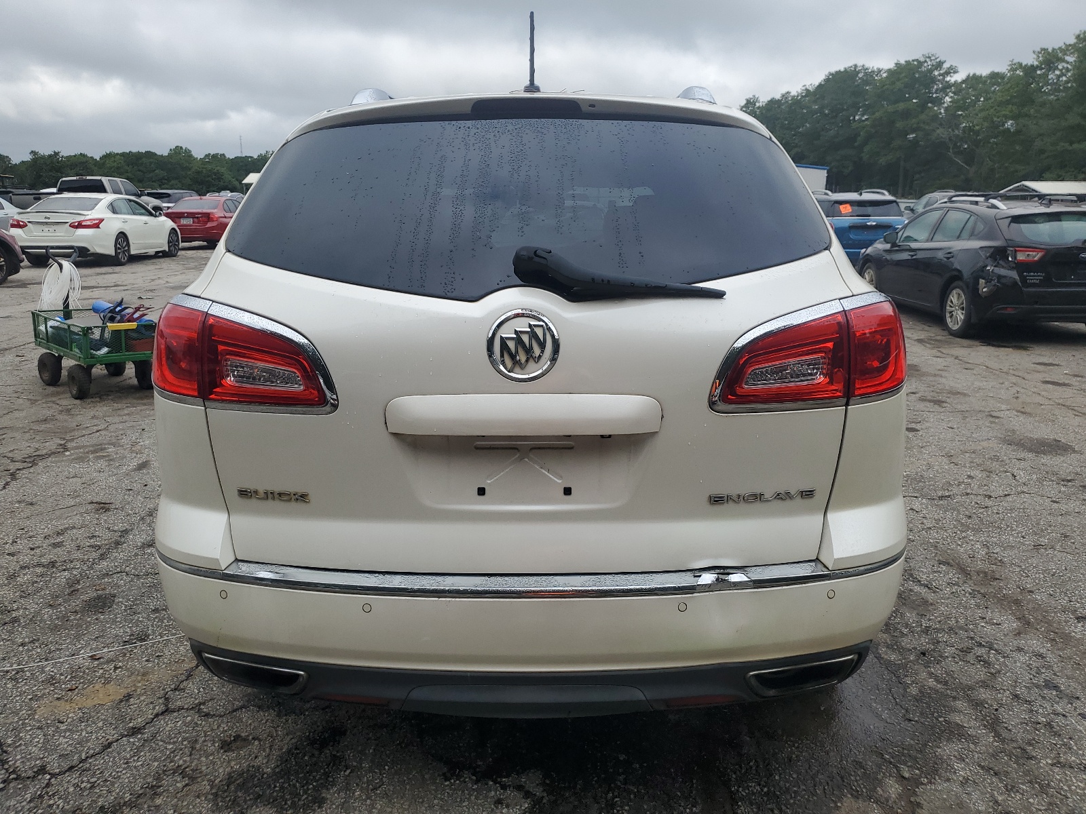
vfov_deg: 53.1
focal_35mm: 26
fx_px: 816
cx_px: 543
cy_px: 407
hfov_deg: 67.3
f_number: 1.5
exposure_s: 1/1429
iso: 50
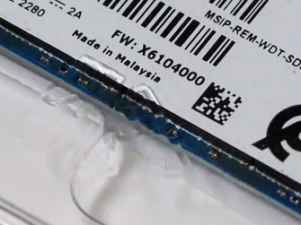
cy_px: 99
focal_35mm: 688
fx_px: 5980
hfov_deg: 2.9
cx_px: 317
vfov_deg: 2.2
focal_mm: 60
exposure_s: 1/125
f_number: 4
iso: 1250
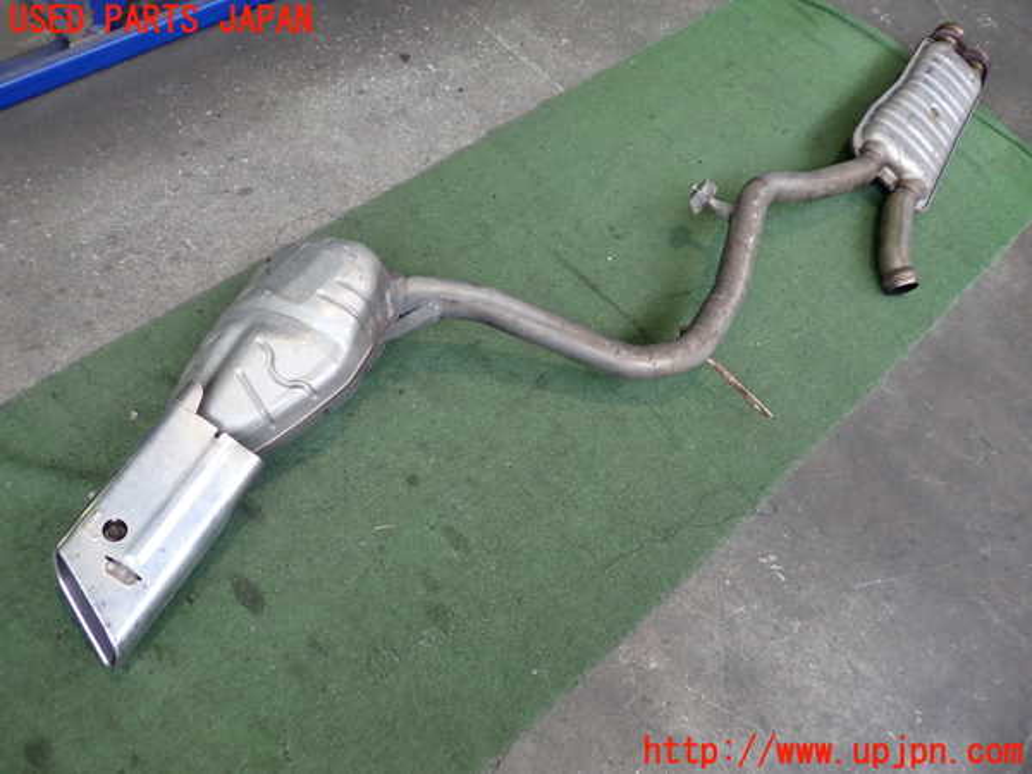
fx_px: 894
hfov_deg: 60.0
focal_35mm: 30
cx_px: 516
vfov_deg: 46.8
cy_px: 387
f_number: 2.3
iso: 200
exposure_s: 1/50
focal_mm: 5.4
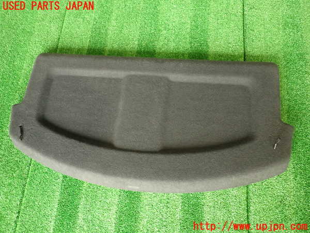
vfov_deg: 54.9
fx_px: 224
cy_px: 116
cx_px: 155
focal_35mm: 25
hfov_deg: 69.4
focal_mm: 4.5
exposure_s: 1/30
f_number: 2
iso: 320
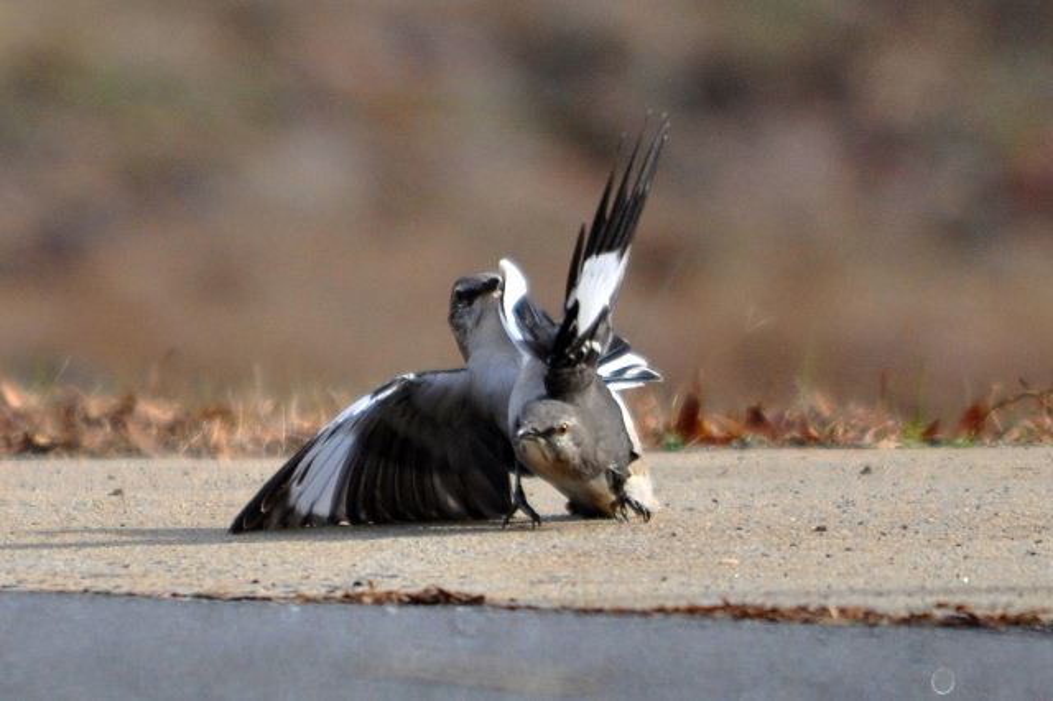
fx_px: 21925
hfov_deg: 2.8
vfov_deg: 1.8
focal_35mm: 750
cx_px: 526
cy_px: 350
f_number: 6.3
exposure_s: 1/1000
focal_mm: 500
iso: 560
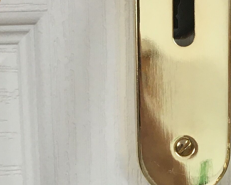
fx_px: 848
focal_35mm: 124
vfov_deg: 12.3
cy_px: 173
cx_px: 112
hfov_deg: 15.5
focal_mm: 4.15
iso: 32
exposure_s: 1/33
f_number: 2.2
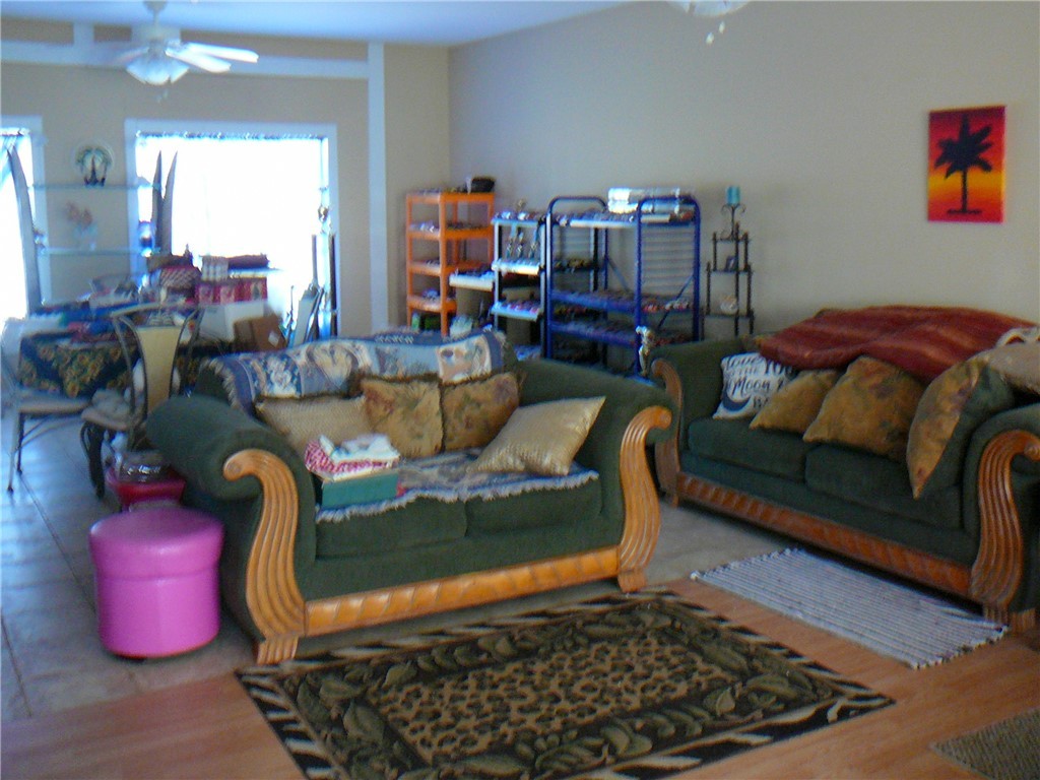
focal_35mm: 35
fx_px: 1052
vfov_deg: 40.7
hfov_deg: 52.6
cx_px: 520
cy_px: 390
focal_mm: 5.2
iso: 200
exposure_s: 1/8
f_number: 2.8
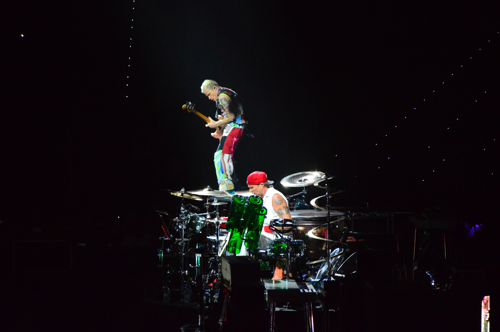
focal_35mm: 158
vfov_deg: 8.7
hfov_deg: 13.1
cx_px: 250
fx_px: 2186
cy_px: 166
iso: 6400
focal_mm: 105
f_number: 5.6
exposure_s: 1/3200
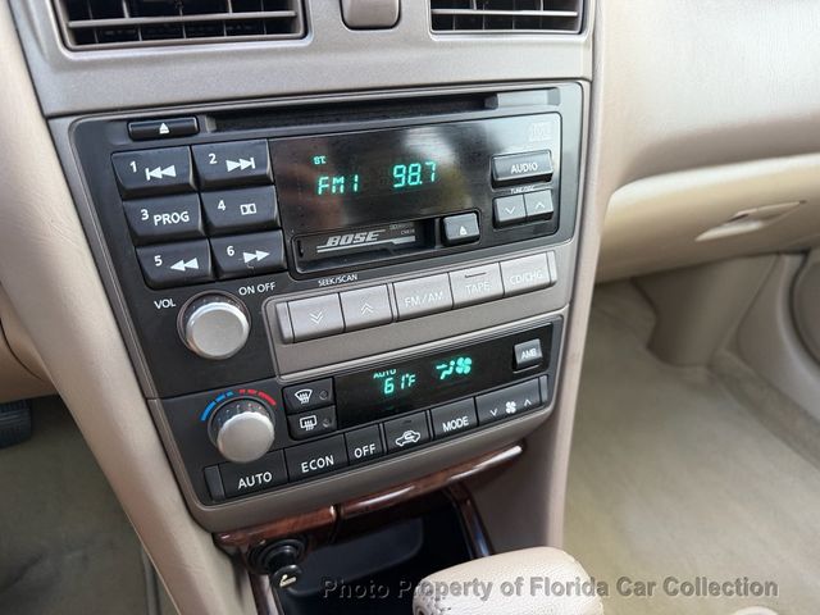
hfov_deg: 71.6
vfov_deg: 56.8
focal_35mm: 24
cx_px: 410
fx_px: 569
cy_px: 308
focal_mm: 6.76
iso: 200
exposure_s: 1/60
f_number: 1.78
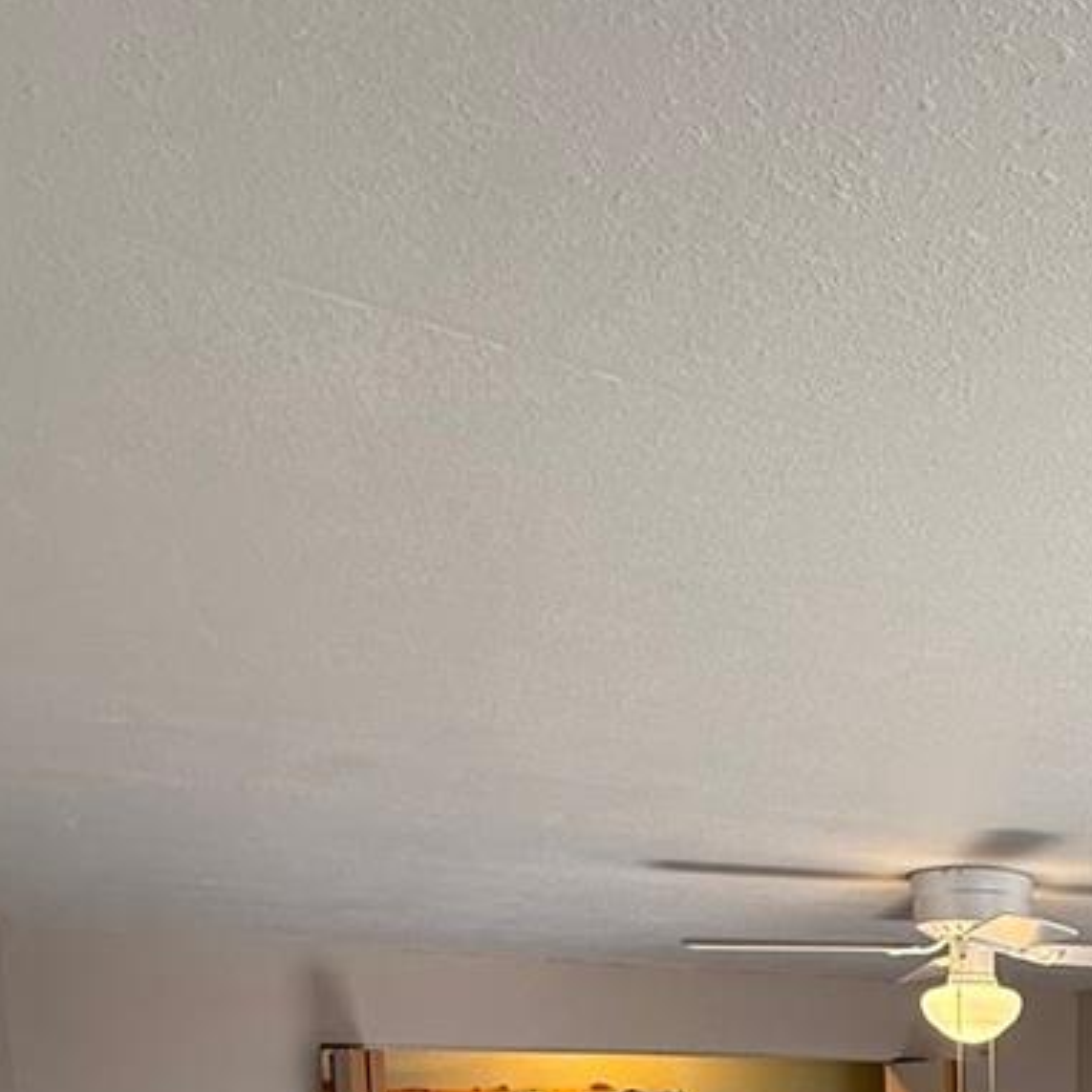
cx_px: 1164
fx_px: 1392
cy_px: 1250
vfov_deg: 35.5
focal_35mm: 39
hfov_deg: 36.9
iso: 125
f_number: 2.2
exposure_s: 1/120
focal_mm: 2.22
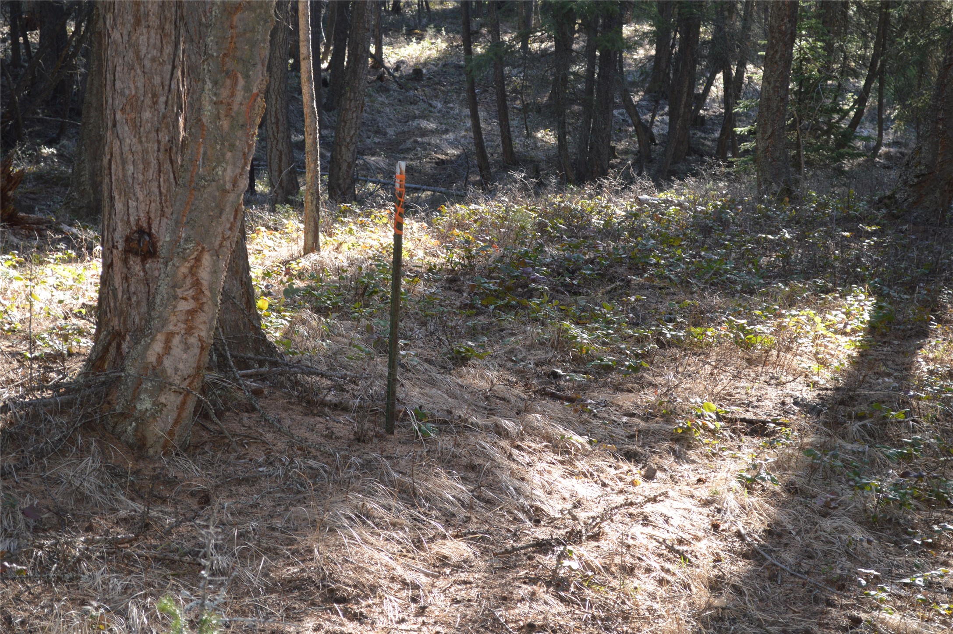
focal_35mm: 78
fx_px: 2063
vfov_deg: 17.5
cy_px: 317
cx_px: 476
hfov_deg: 26.0
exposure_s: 1/100
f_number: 5.6
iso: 400
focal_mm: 52
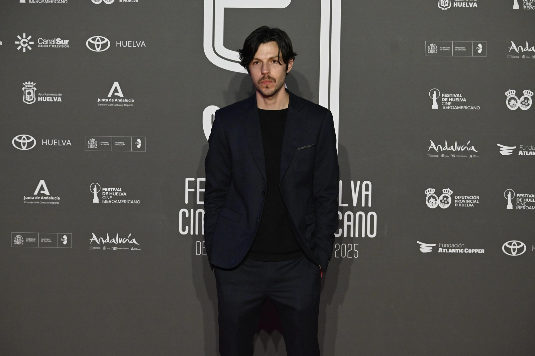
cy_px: 178
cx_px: 268
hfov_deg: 21.9
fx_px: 1382
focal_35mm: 93
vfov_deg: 14.7
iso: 3200
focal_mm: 62
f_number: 6.3
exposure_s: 1/320
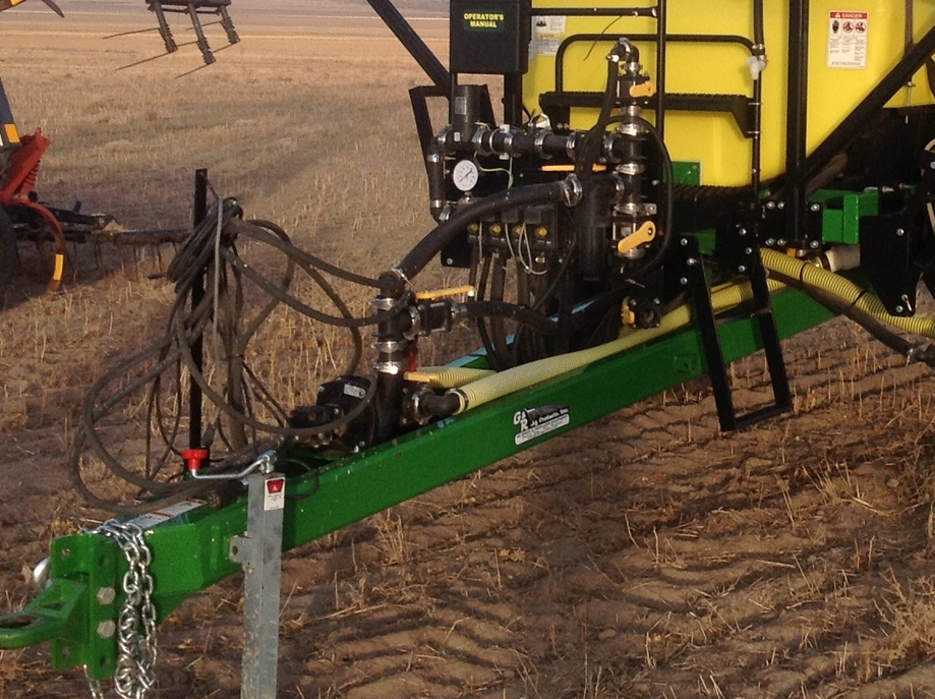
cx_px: 758
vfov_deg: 18.7
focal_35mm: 78
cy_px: 150
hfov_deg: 24.6
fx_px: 2104
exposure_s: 1/560
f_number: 2.4
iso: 50
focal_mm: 4.28
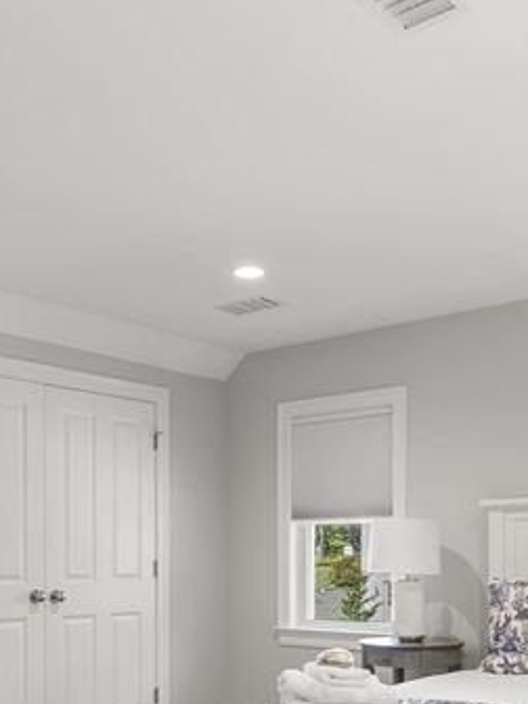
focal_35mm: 41
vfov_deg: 43.3
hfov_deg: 35.0
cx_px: 314
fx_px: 834
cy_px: 577
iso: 320
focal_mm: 14
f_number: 7.1
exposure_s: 1/3
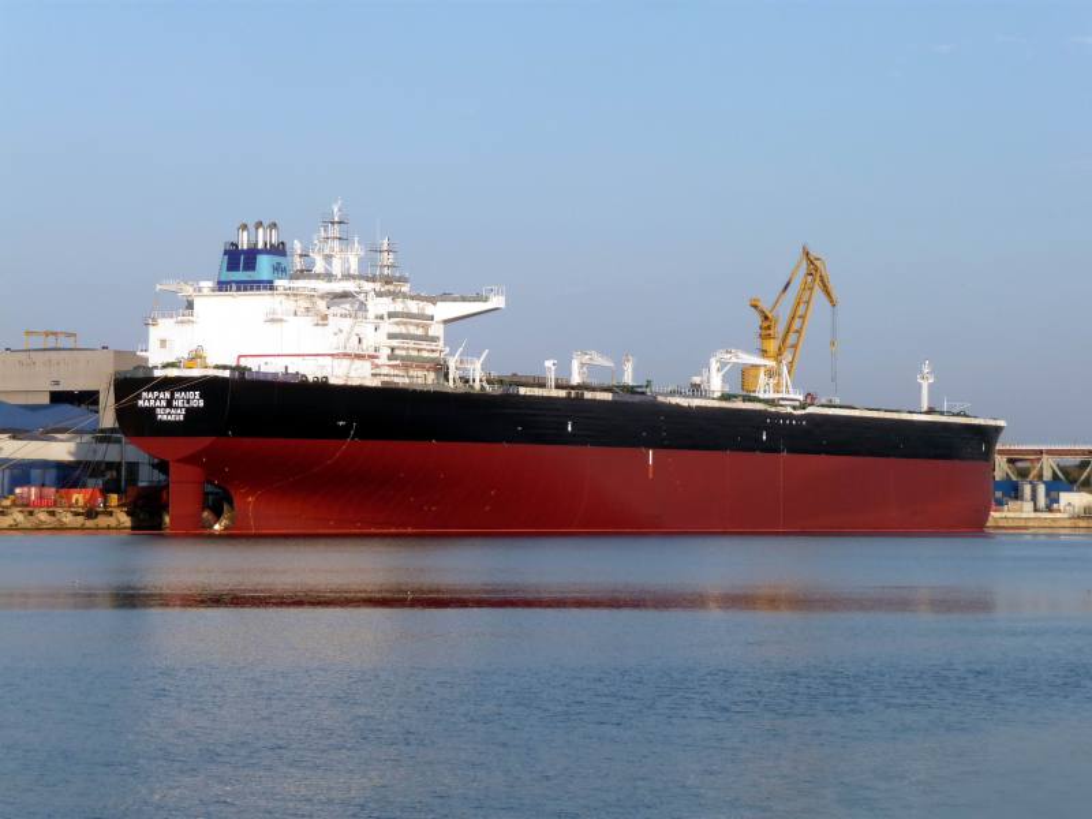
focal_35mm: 103
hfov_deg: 19.1
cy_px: 410
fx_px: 3249
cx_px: 546
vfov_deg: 14.4
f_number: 4.7
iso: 100
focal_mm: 17.5
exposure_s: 1/400
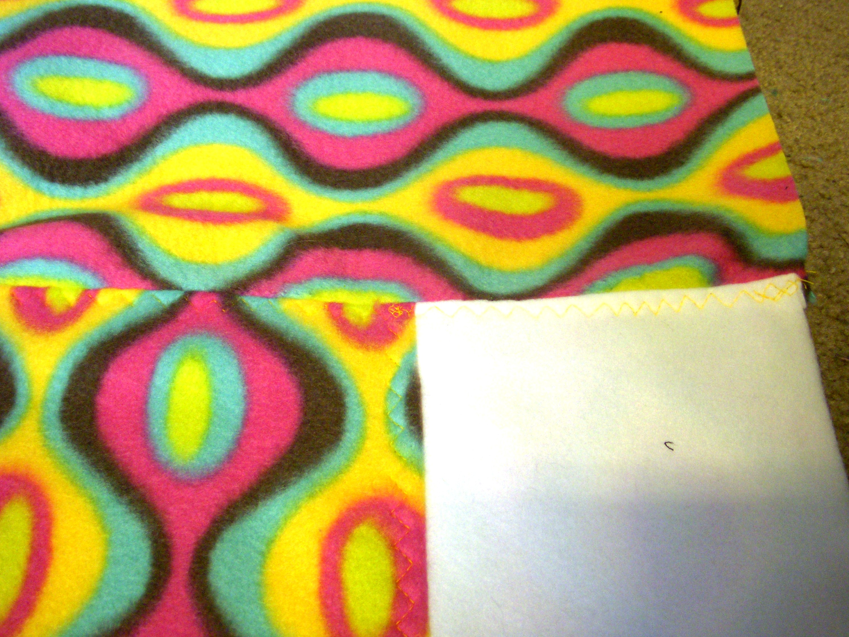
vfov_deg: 36.8
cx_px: 433
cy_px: 318
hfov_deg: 47.9
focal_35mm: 39
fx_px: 957
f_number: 3.3
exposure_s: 1/15
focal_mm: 6.3
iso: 200
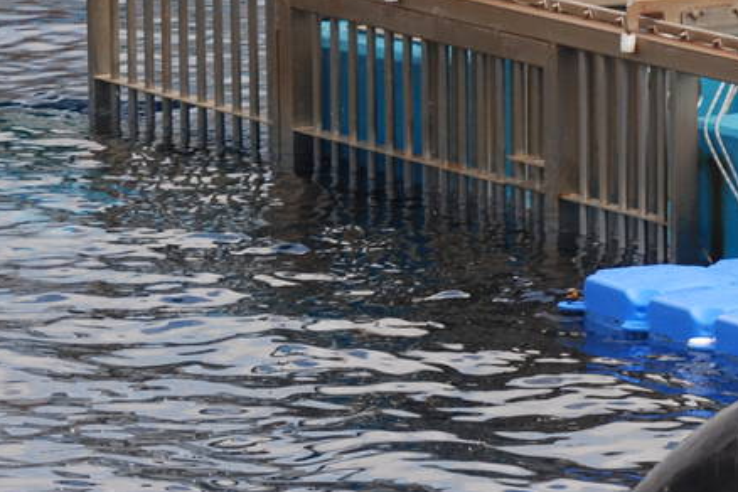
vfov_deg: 2.3
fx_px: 12361
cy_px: 853
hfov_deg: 3.4
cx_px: 829
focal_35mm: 603
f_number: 5.6
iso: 140
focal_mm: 110
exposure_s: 1/500
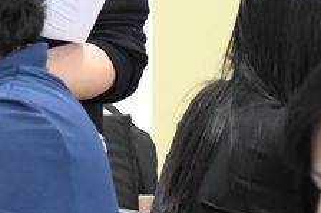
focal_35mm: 398
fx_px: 3546
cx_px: -332
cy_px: -25
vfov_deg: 3.4
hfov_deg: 5.1
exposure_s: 1/80
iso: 2500
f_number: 4.8
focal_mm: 58
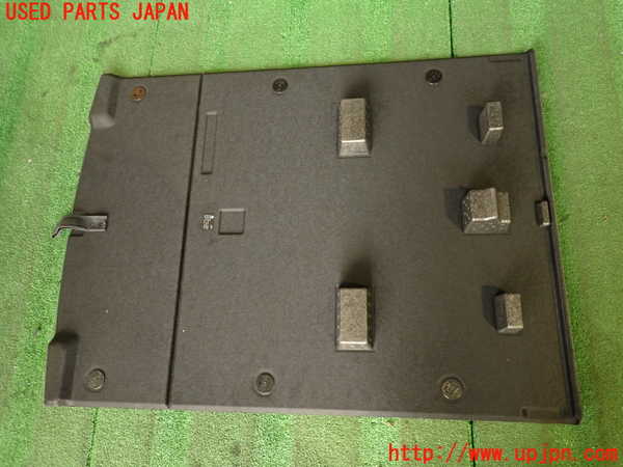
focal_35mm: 25
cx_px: 312
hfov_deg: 69.4
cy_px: 234
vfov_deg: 54.9
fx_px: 450
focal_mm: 4.5
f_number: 2
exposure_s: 1/30
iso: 320
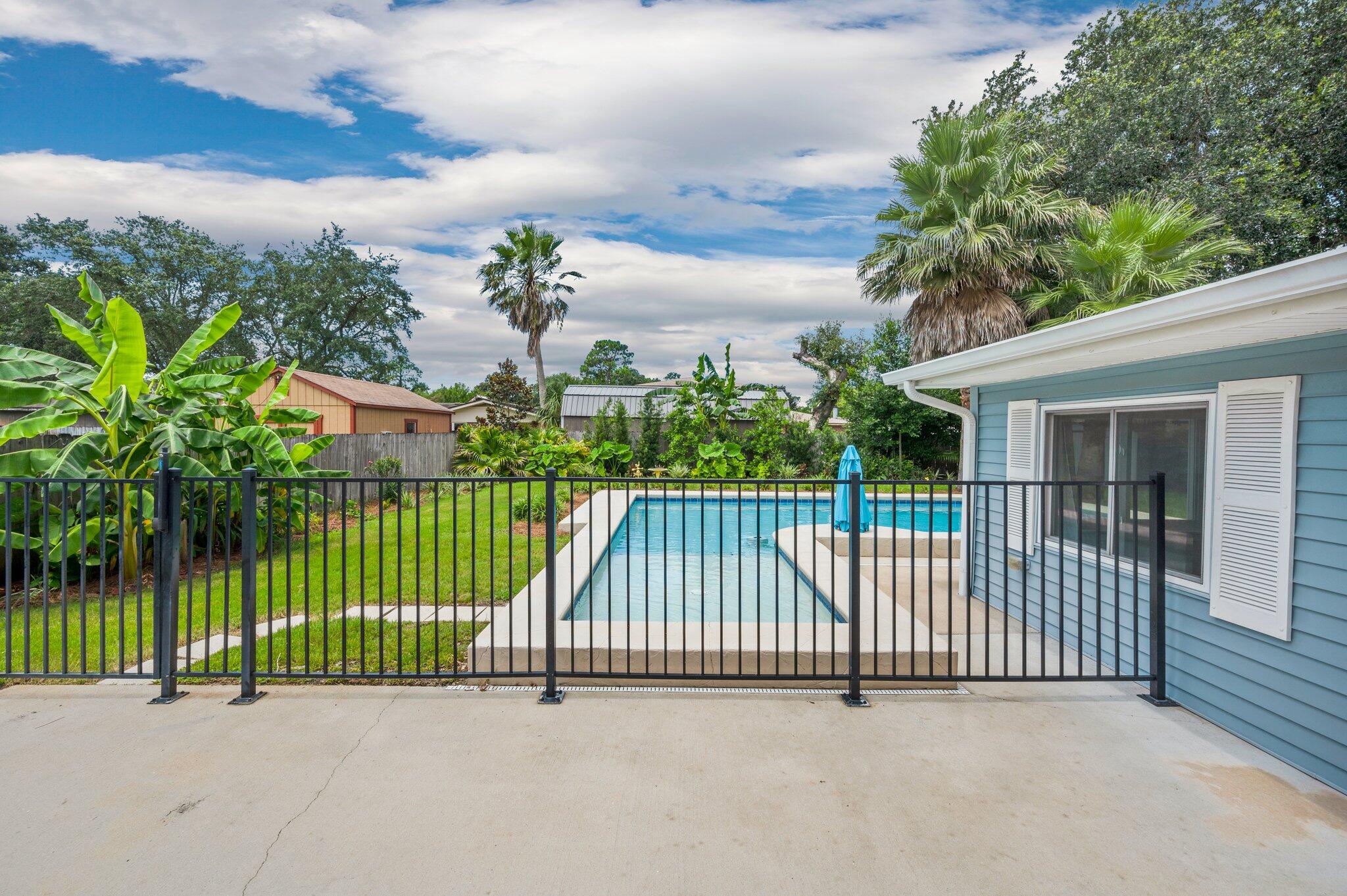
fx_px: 523
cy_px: 448
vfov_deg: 81.1
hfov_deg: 104.3
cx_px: 674
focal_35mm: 14
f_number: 9
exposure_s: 1/400
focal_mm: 14
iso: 100
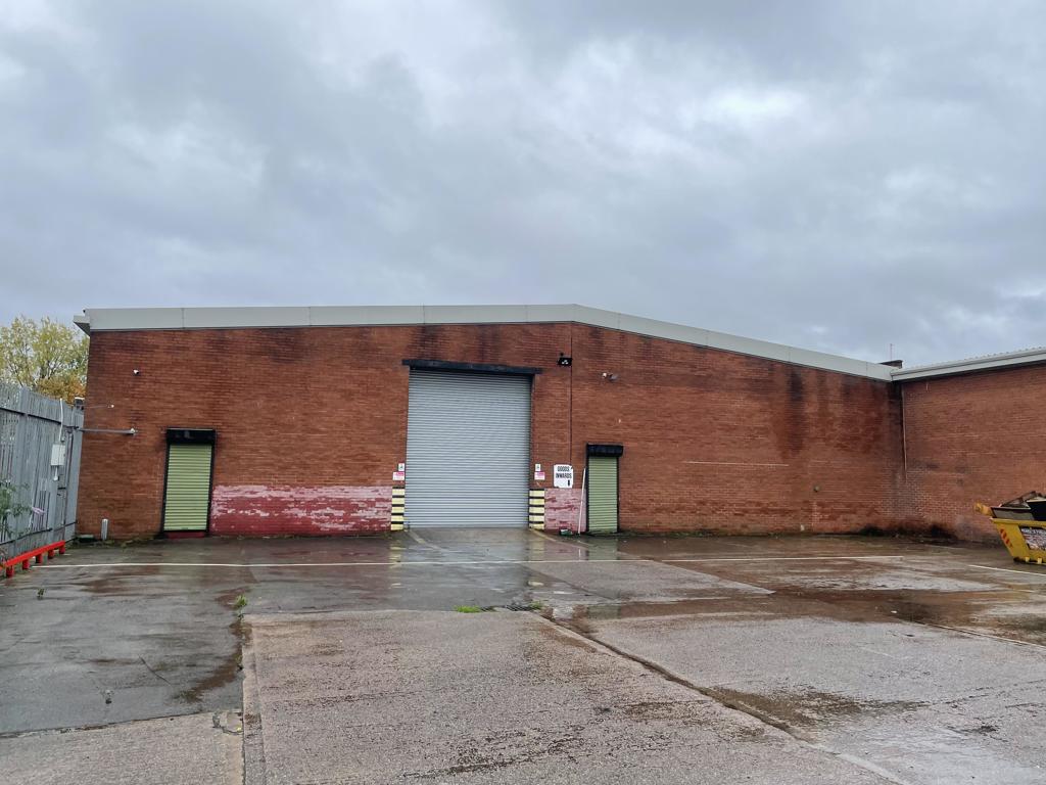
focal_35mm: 26
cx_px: 523
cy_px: 392
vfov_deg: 53.1
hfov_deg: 67.3
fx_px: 786
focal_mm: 4.2
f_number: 1.6
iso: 32
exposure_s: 1/1795
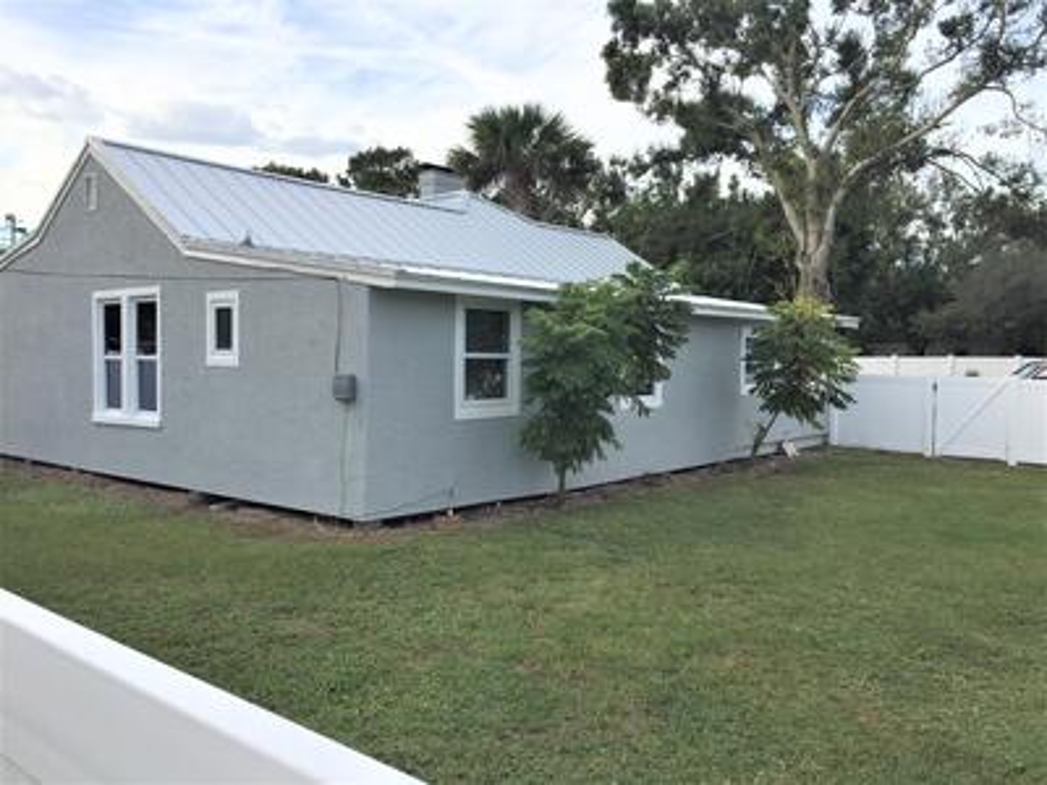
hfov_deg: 61.7
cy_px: 392
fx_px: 877
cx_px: 524
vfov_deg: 48.2
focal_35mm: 29
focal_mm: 4.15
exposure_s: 1/824
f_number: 2.2
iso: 32
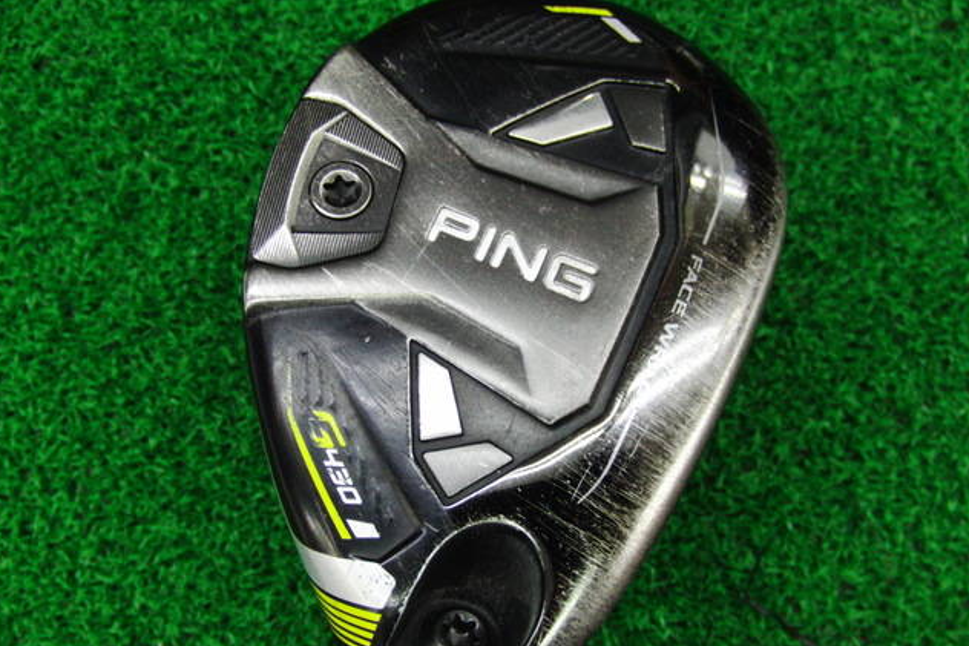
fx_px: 1049
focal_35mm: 39
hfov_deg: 49.6
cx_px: 480
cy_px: 342
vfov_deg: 34.2
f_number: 3.6
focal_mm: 6.42
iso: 400
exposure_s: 1/50
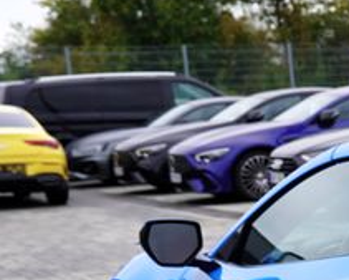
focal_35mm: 141
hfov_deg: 11.8
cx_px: 766
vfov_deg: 10.7
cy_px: 349
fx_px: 1457
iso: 100
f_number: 4.5
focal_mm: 31
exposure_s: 1/60
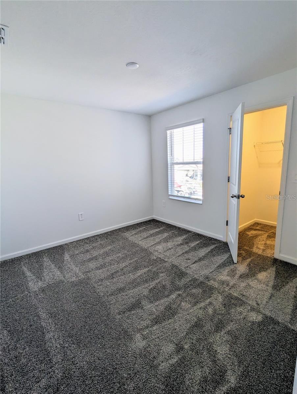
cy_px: 197
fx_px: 183
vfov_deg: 94.4
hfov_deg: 78.2
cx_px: 148
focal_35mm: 16
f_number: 2.2
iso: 72
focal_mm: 2.35
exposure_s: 1/109
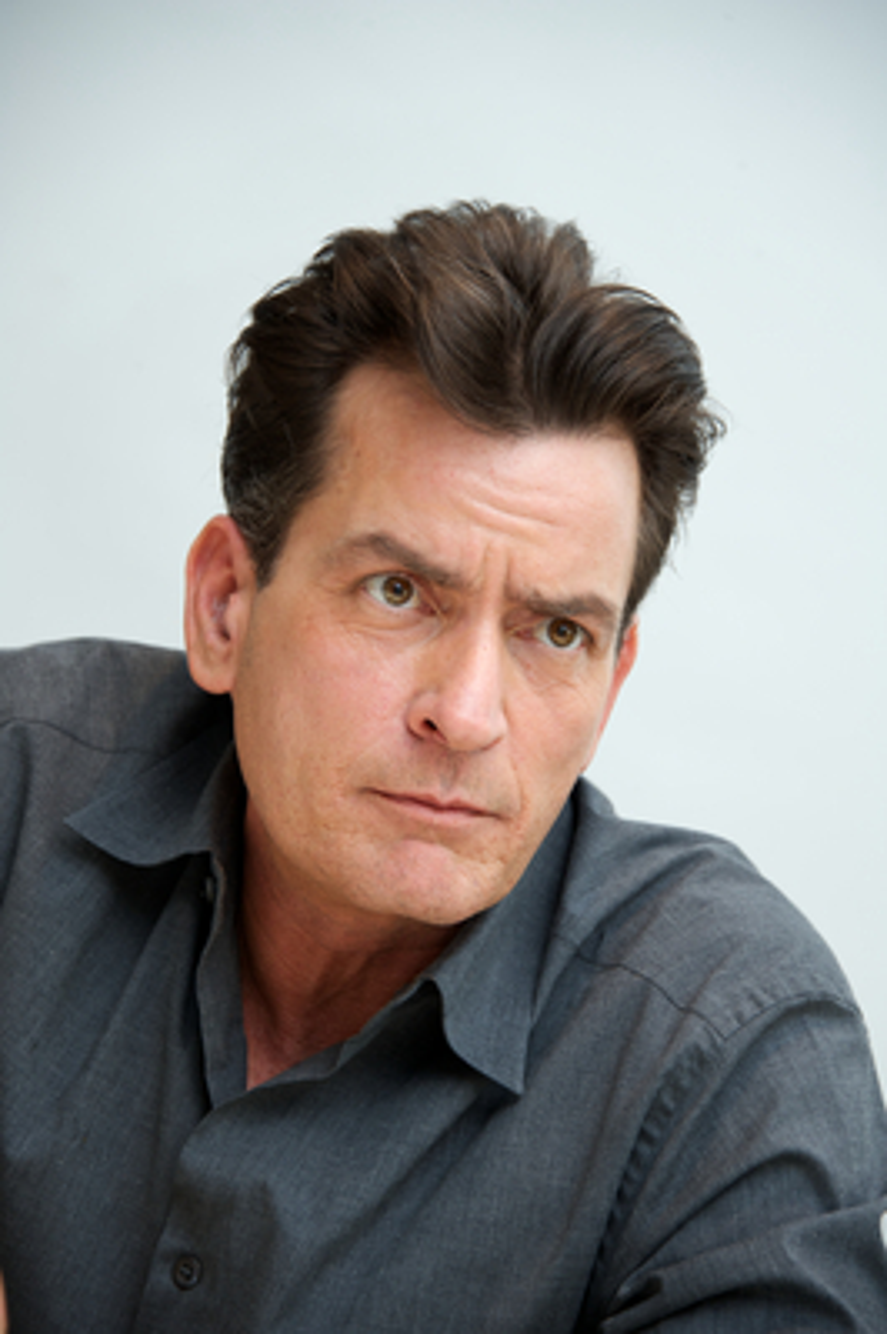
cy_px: 667
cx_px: 444
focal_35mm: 170
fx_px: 6293
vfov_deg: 12.1
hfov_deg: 8.1
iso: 400
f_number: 6.3
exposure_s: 1/60
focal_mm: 170
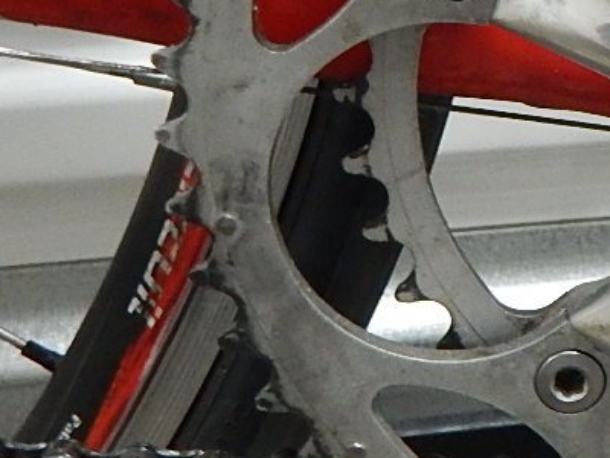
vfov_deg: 16.3
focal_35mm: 88
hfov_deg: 21.1
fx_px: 1551
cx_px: 680
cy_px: -46
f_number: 3
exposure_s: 1/20
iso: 400
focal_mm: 4
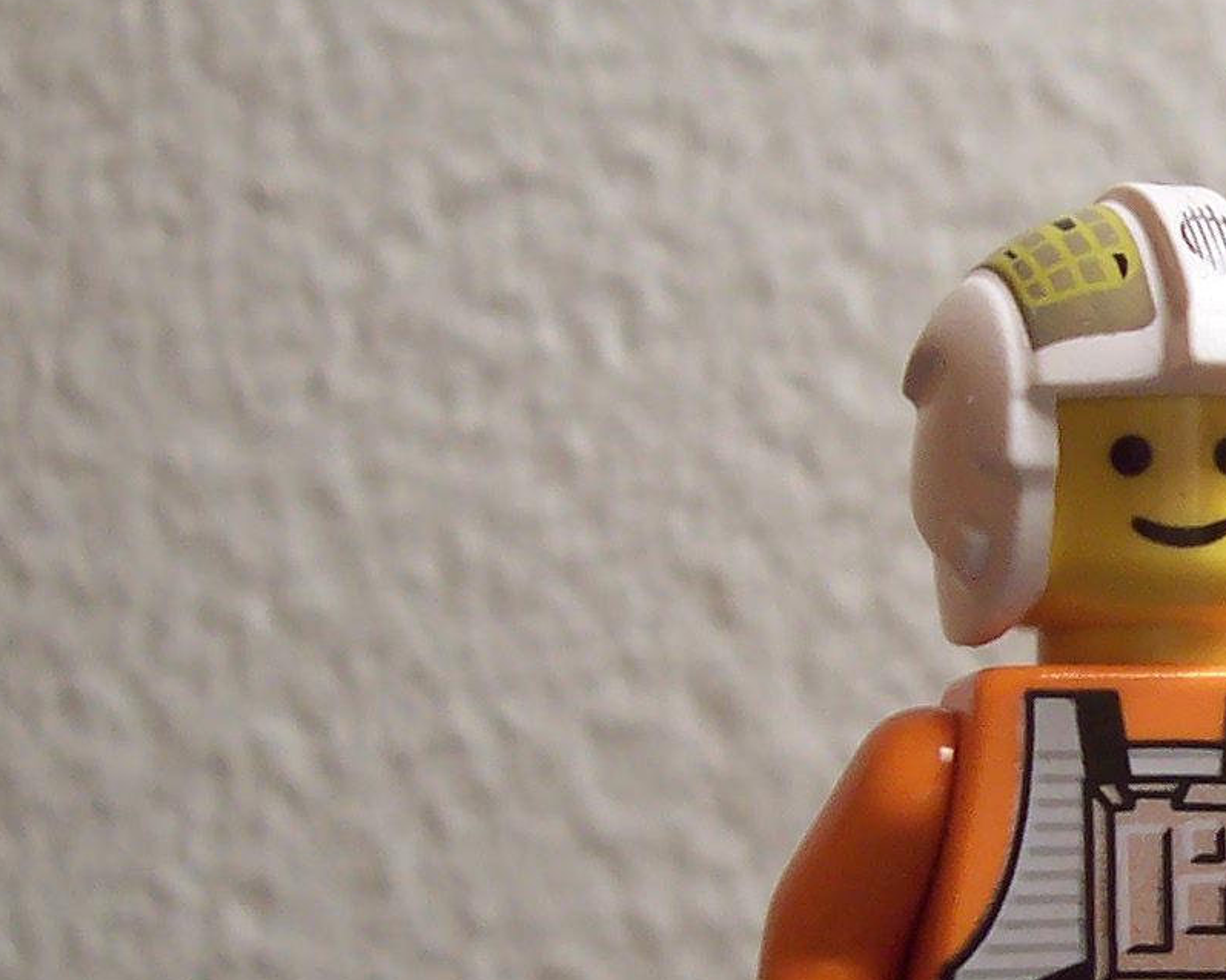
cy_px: 636
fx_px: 3337
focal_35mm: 92
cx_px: 1458
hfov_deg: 19.6
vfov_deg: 16.7
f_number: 2.8
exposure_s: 1/45
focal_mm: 5.6
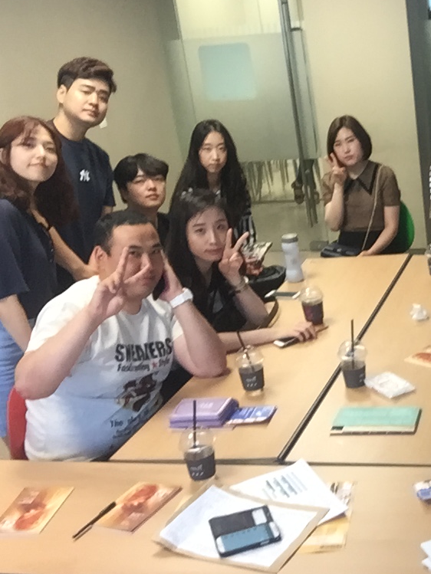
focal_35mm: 53
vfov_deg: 36.2
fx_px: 880
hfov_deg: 26.0
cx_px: 442
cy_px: 290
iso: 50
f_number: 2.2
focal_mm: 2.65
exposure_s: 1/30
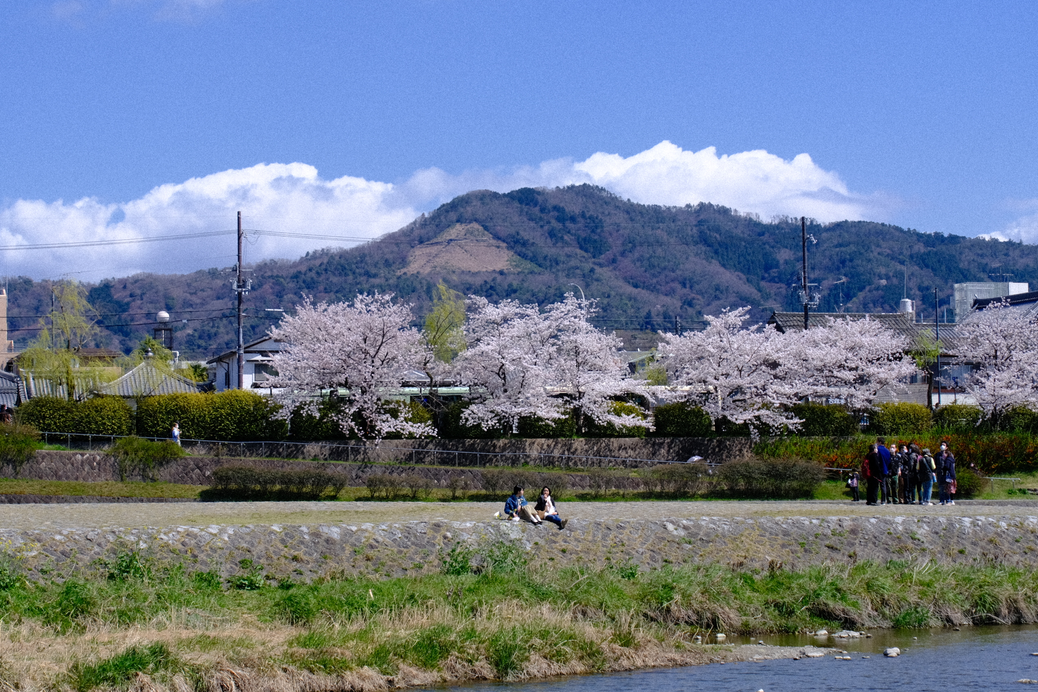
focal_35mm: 83
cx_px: 457
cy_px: 317
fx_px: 2393
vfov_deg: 16.5
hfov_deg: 24.5
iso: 160
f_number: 8
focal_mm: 45.4
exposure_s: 1/320
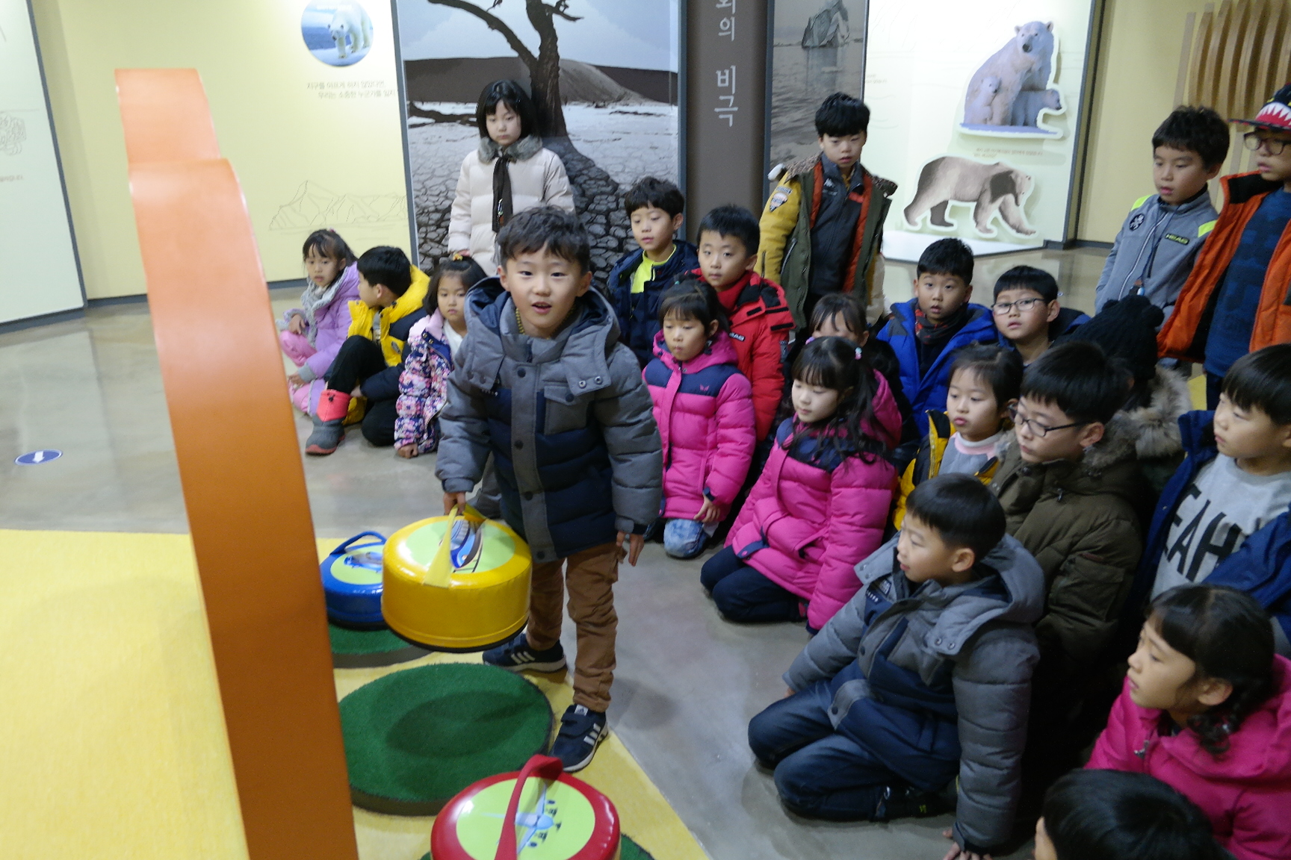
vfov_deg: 43.6
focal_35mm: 30
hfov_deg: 61.9
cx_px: 646
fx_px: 1076
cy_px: 430
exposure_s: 1/40
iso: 800
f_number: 3.5
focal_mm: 20
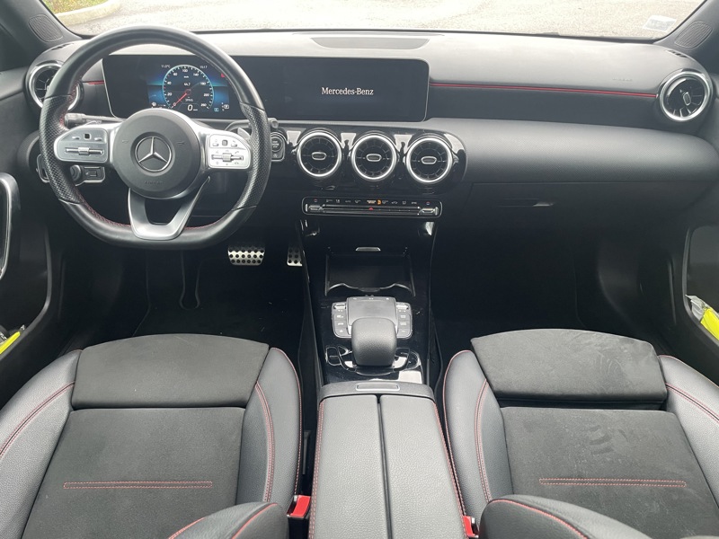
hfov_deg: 67.3
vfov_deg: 53.1
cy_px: 270
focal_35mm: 26
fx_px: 540
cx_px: 360
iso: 160
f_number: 1.6
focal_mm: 4.2
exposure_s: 1/60
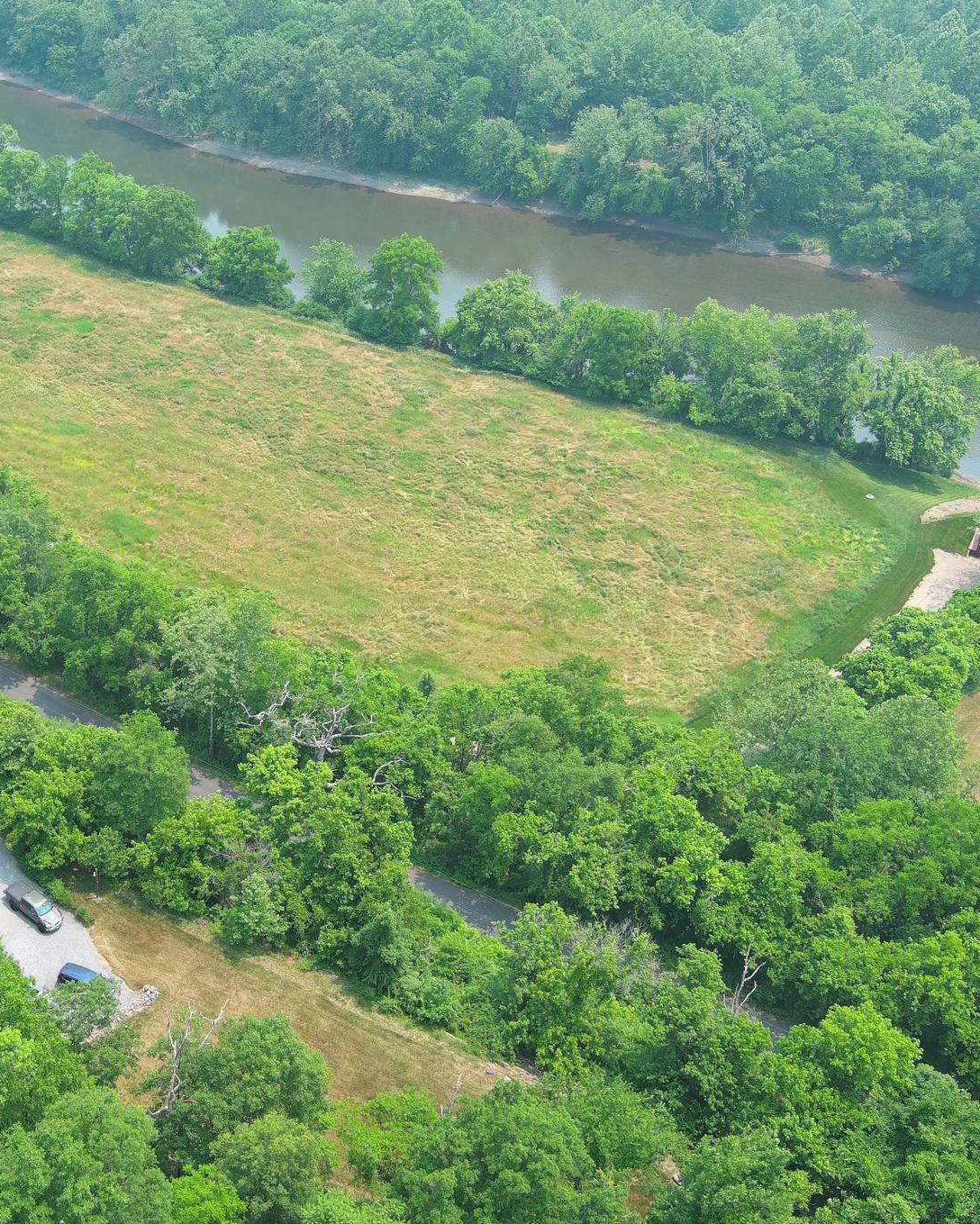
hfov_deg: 35.5
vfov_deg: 44.8
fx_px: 1486
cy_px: 610
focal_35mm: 41
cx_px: 213
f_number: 2.8
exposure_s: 1/412
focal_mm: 10.57
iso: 100
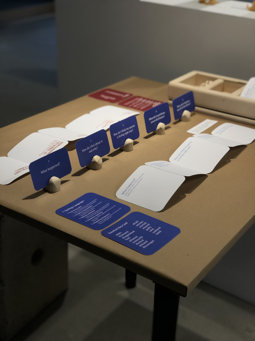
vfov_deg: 36.8
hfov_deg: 28.0
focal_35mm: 52
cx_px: 128
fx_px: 511
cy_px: 170
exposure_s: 1/60
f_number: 2.4
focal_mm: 6
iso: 20
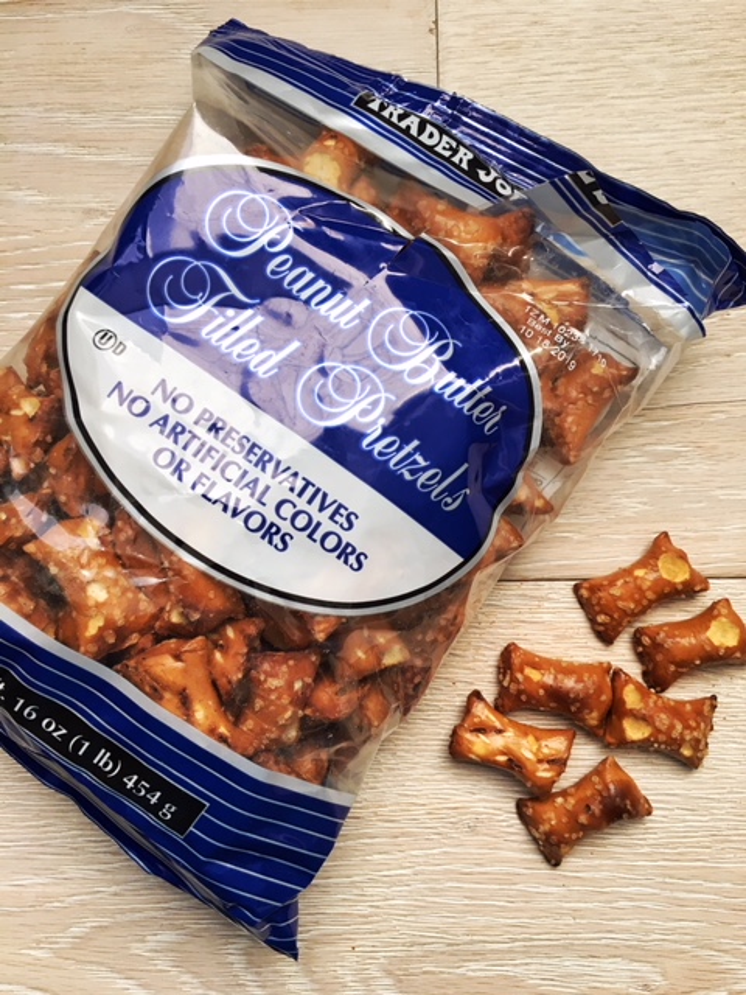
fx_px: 833
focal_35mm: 29
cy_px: 498
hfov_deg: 48.2
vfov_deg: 61.7
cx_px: 373
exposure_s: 1/40
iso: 25
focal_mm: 4.15
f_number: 2.2
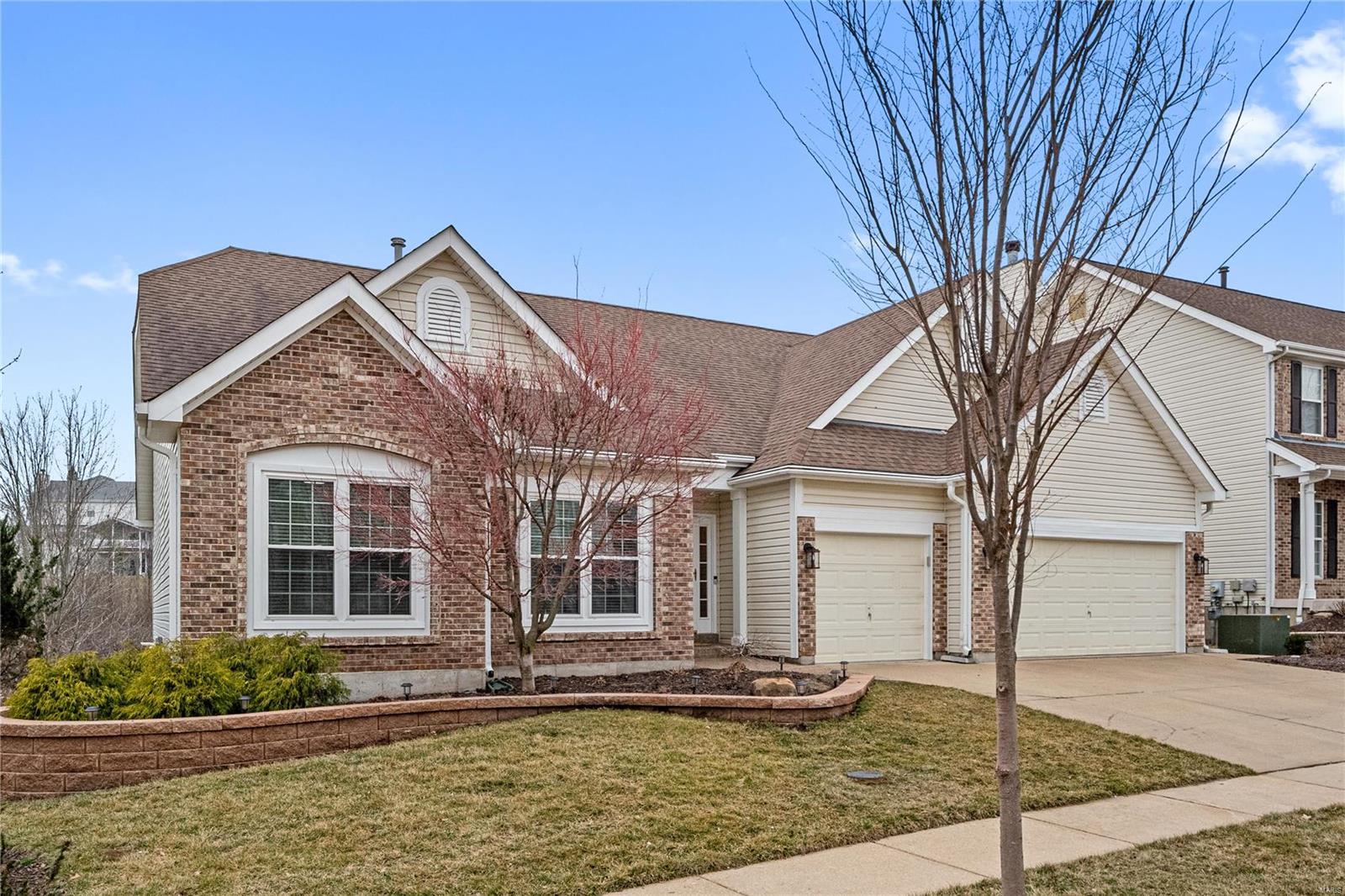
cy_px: 448
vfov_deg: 49.5
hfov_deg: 69.4
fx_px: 971
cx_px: 672
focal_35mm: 26
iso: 400
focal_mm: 13
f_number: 8
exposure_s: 1/320
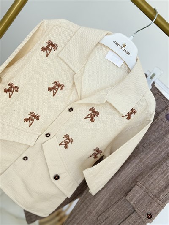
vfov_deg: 39.6
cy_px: 112
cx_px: 84
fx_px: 312
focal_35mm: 48
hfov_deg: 30.3
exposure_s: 1/124
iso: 50
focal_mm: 6.76
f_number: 1.78
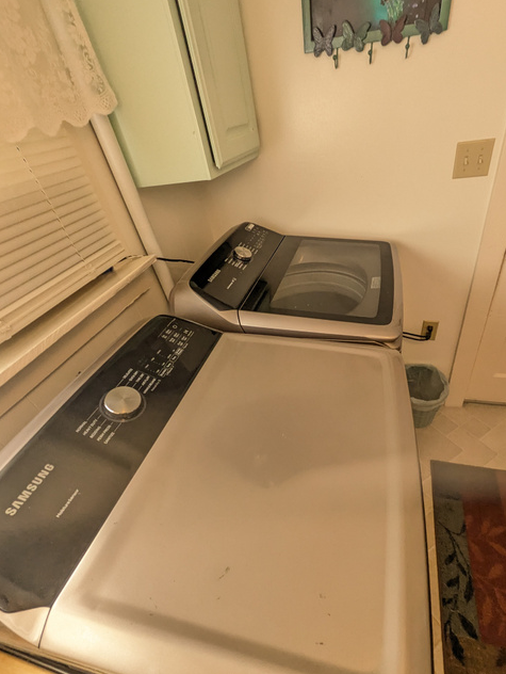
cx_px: 288
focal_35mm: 17
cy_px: 353
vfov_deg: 90.9
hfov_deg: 74.4
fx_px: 331
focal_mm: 1.83
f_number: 2.2
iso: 257
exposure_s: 1/40
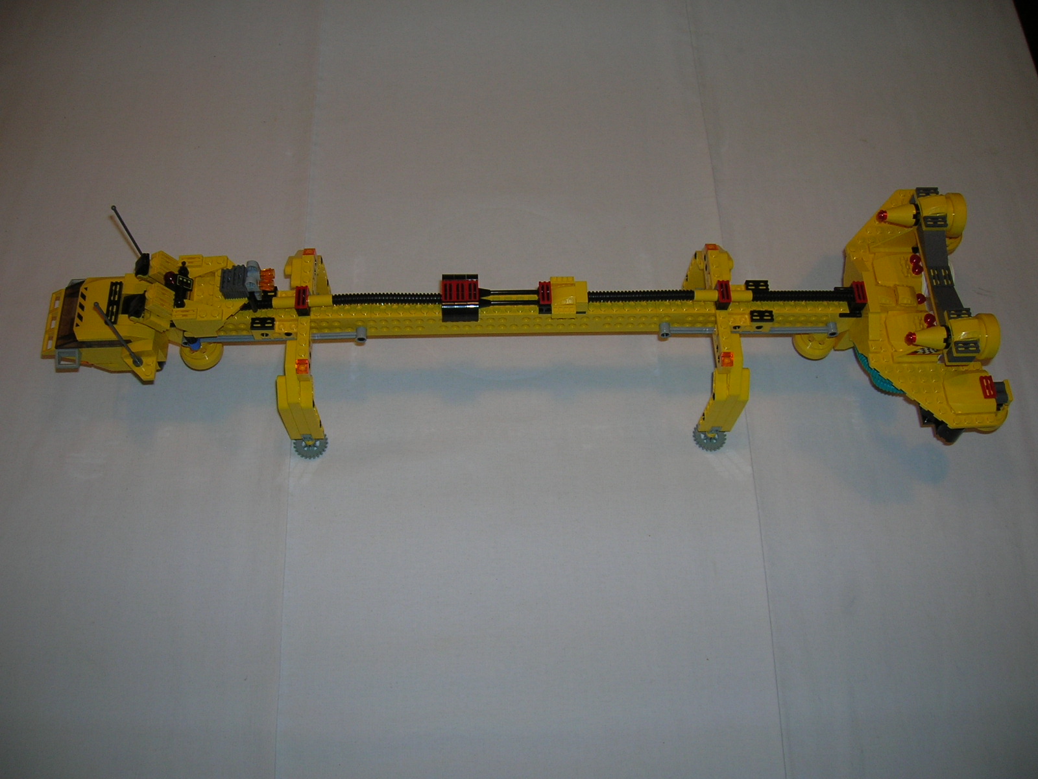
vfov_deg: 41.8
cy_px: 390
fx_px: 1020
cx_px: 519
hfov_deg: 54.0
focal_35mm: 34
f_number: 2.9
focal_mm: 5.7
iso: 50
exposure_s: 1/60.1
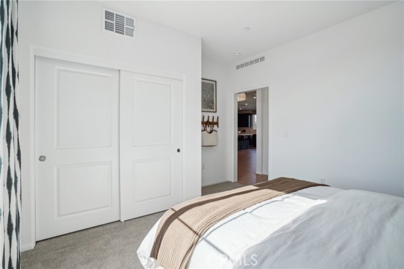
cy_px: 134
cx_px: 202
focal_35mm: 16
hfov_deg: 96.8
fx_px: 179
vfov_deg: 73.7
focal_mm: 16
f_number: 7.1
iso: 100
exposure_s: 1/80
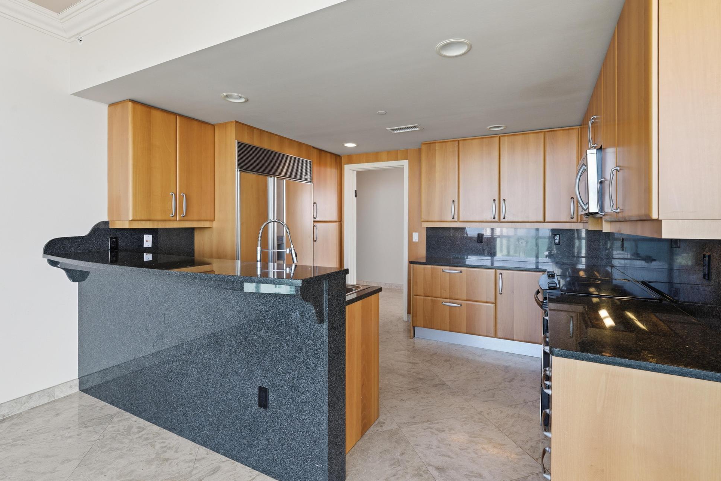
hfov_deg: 93.3
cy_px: 226
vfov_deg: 70.4
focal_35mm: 17
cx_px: 370
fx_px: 340
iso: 200
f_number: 9
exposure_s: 1/100
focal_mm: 16
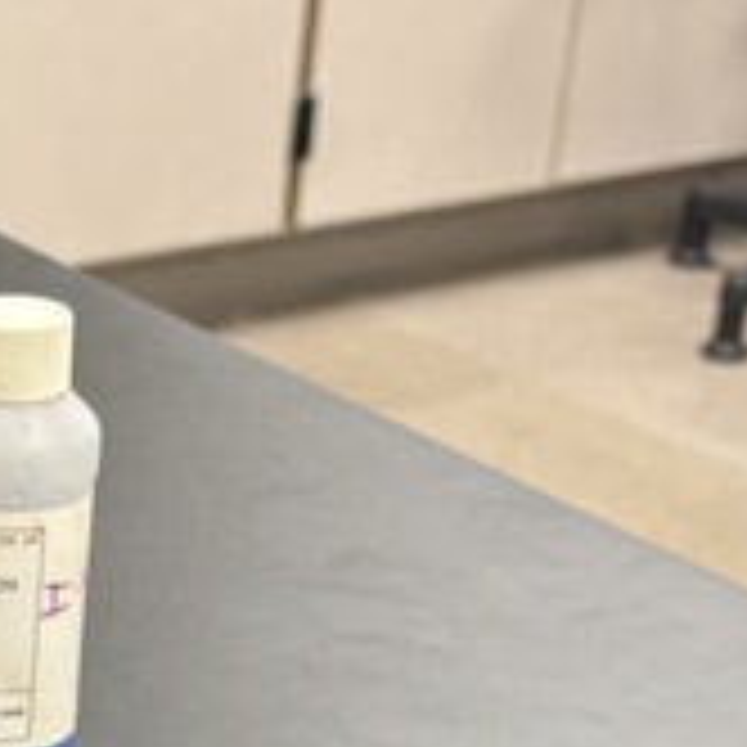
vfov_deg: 11.5
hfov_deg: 11.8
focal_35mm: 142
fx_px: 3467
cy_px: 1287
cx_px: -315
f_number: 1.6
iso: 125
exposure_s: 1/60
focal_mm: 5.96
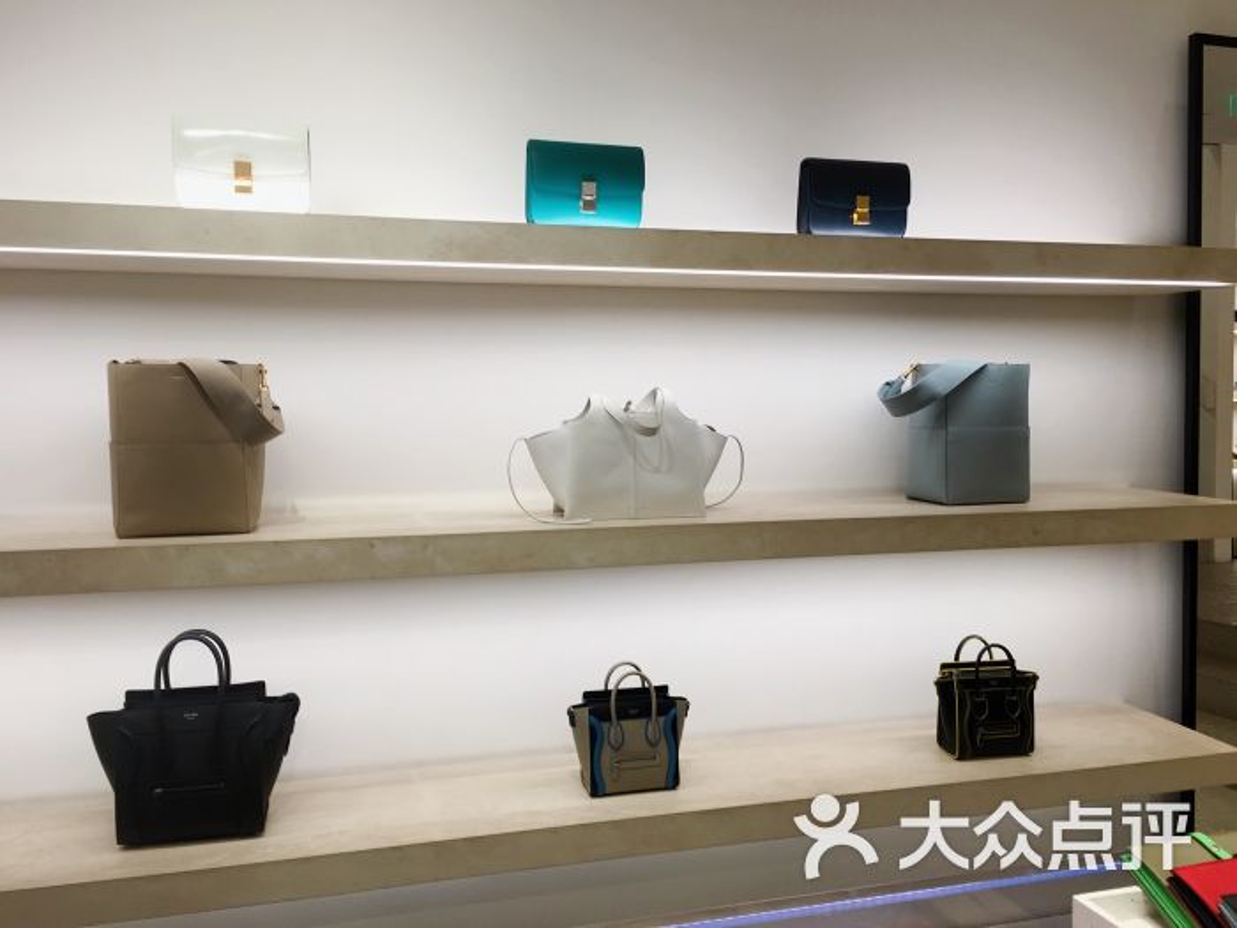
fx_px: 1036
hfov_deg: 61.7
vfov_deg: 48.2
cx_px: 618
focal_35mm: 29
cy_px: 464
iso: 32
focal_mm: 4.15
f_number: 2.2
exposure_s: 1/50
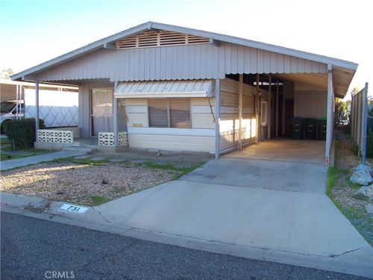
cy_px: 140
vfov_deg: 42.9
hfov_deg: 55.4
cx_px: 186
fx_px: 356
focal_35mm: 33
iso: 64
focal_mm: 5.85
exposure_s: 1/125
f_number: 3.6
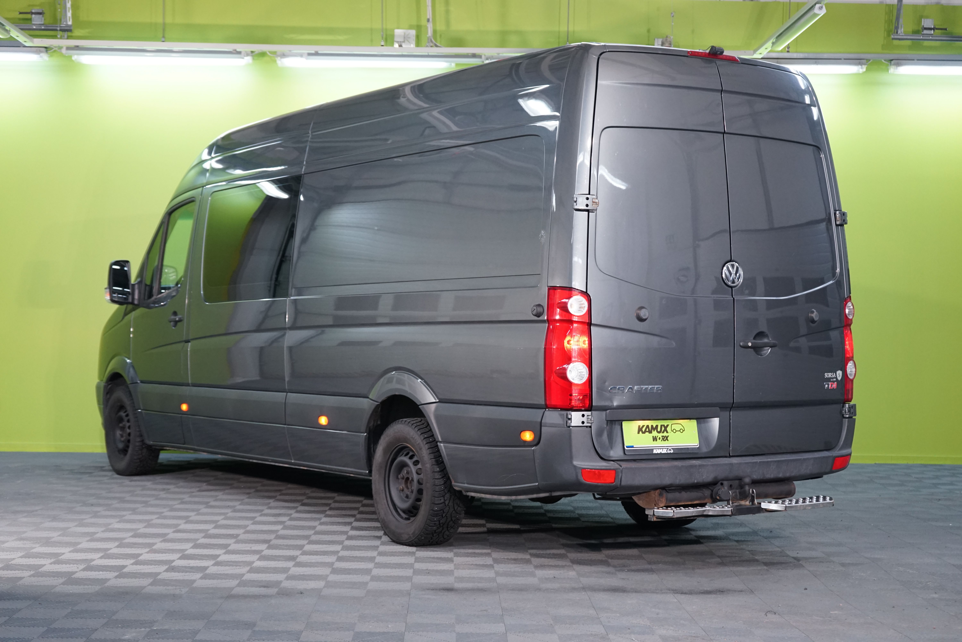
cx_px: 481
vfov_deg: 23.4
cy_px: 321
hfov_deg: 34.5
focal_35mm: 58
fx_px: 1550
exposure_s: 1/50
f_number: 5.6
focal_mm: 58
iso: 2000
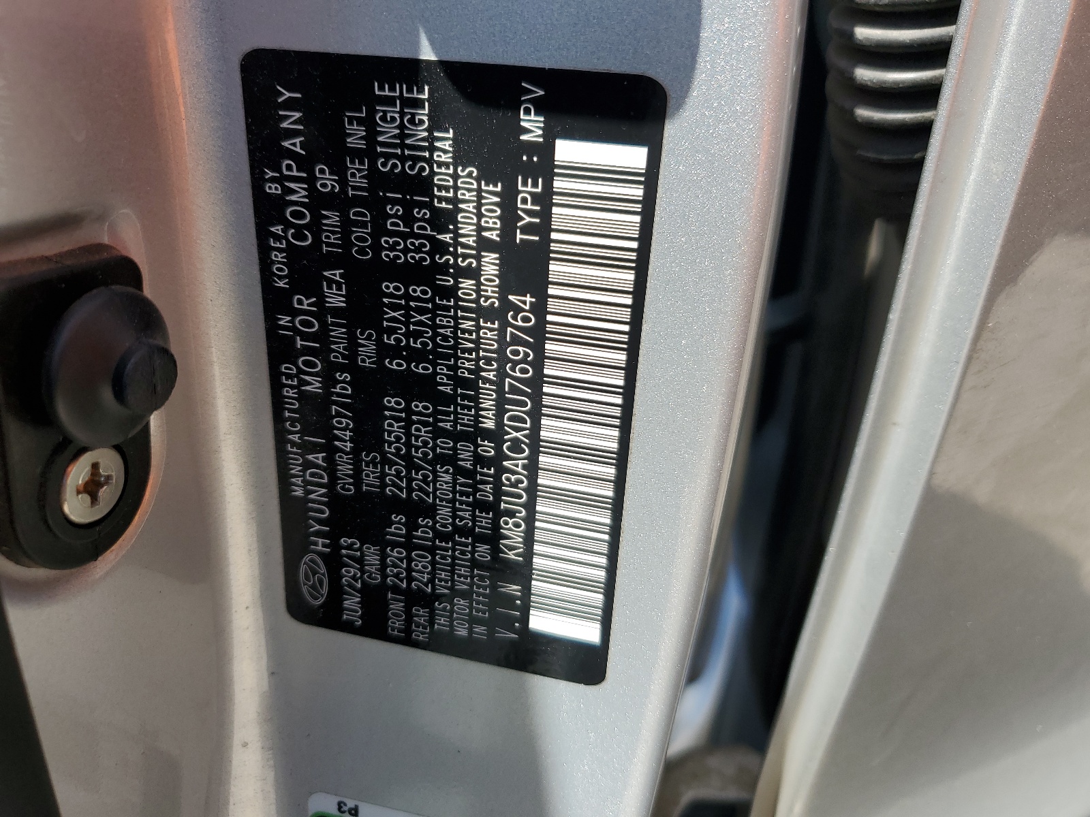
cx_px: 545
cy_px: 408
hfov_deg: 67.3
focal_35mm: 26
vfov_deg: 53.1
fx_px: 819
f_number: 1.5
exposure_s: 1/1111
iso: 50
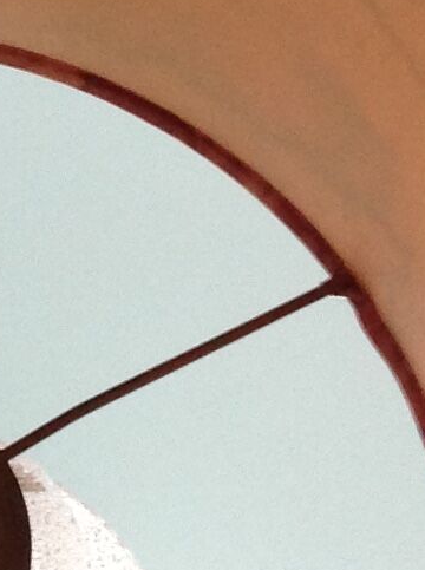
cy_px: 78
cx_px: -215
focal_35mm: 188
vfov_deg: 10.5
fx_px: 3090
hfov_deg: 7.7
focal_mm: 4.28
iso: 125
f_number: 2.4
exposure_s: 1/15
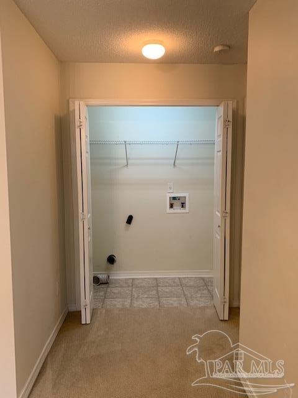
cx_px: 149
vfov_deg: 67.3
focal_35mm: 26
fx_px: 298
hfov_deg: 53.1
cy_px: 199
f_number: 1.8
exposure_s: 1/60
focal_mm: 4.25
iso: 160
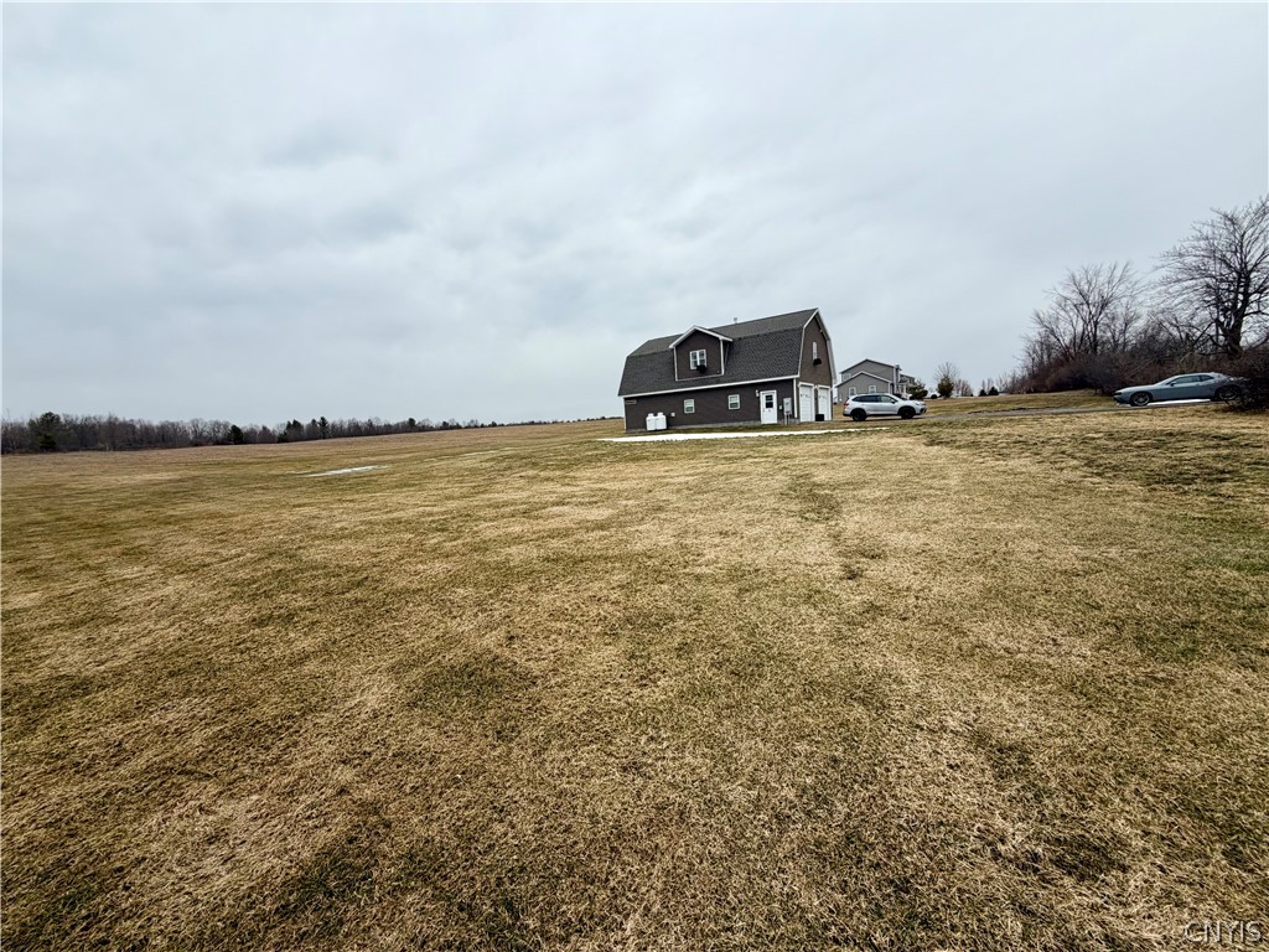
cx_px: 634
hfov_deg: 102.1
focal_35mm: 14
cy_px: 476
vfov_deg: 85.7
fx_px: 513
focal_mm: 2.22
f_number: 2.2
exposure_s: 1/770
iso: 32
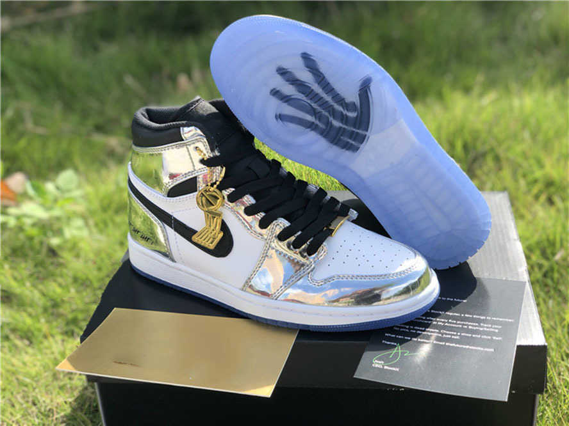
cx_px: 284
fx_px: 855
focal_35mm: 52
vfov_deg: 28.0
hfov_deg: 36.8
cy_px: 213
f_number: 2.4
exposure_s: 1/457
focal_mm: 6
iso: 16
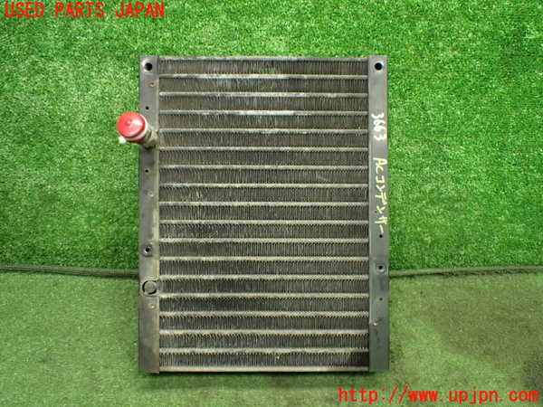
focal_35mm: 30
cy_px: 204
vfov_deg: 46.8
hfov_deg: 60.0
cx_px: 272
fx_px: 471
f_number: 2.3
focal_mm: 5.4
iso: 800
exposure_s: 1/100
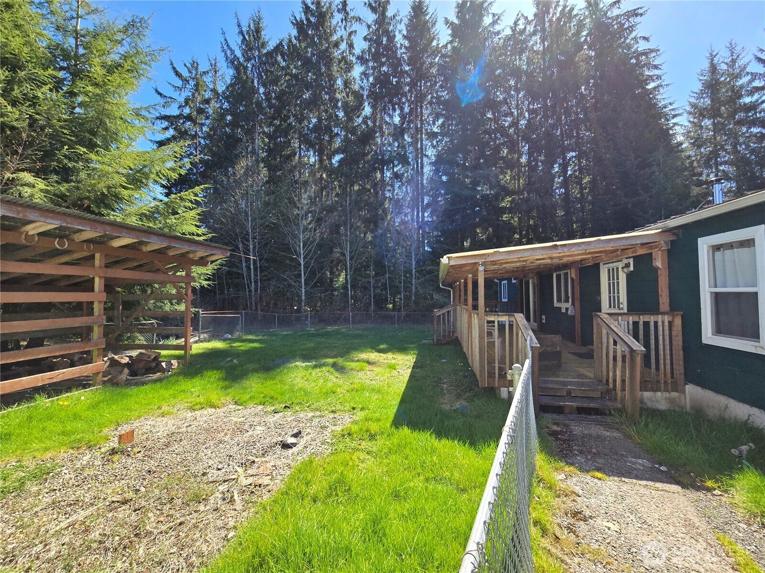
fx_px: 287
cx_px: 382
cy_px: 286
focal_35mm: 13
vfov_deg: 89.9
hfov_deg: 106.2
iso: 50
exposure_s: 1/868
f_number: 2.2
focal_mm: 2.2
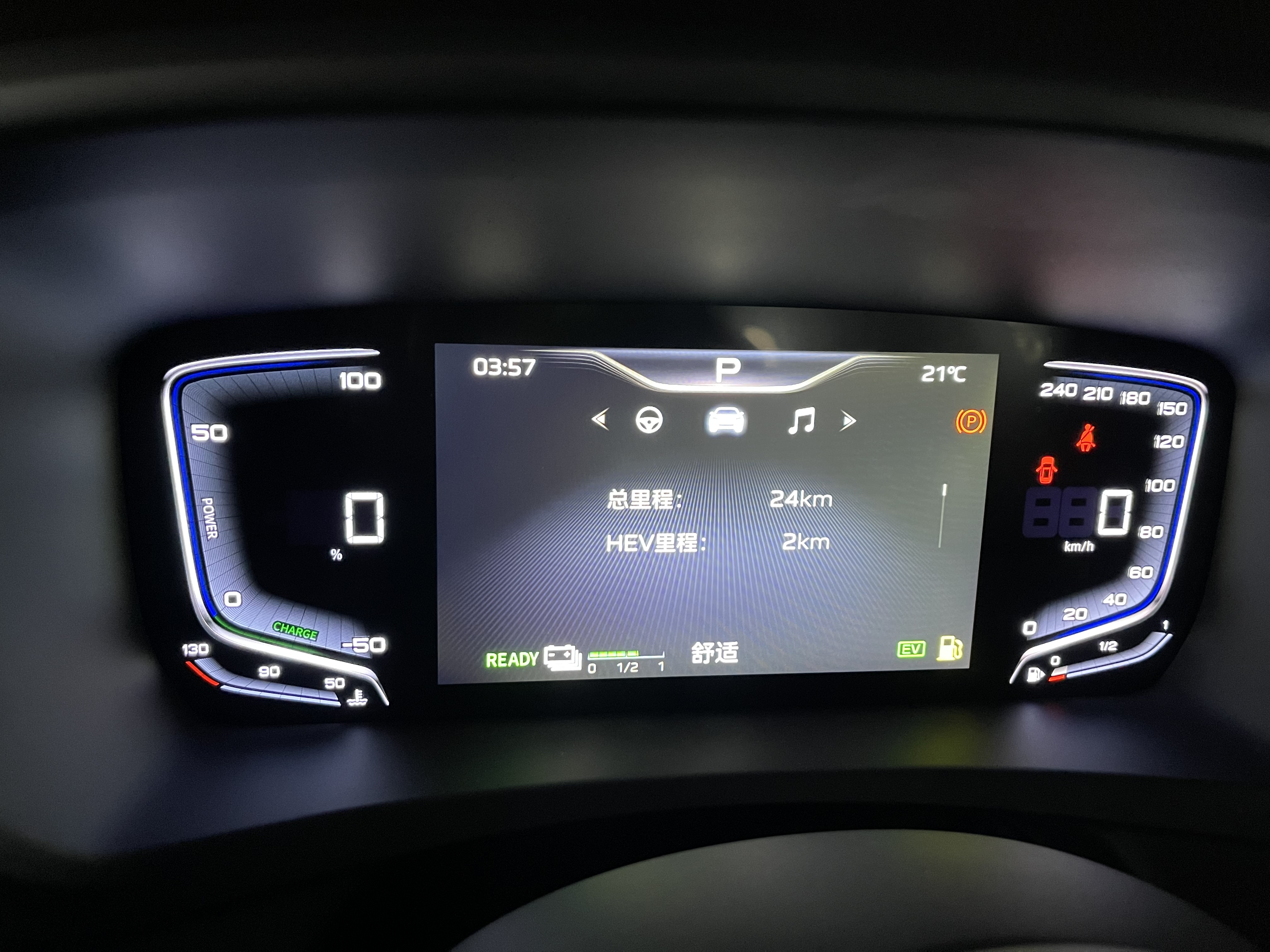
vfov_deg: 54.9
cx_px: 635
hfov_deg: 69.4
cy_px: 476
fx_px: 917
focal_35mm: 25
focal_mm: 5.1
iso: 640
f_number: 1.6
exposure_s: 1/38
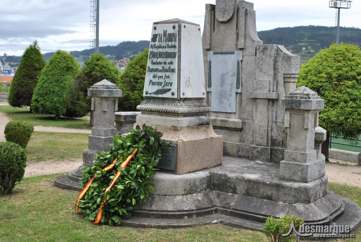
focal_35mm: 48
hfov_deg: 41.1
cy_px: 121
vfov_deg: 28.2
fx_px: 482
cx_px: 180
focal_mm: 32
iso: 100
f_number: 10
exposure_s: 1/125
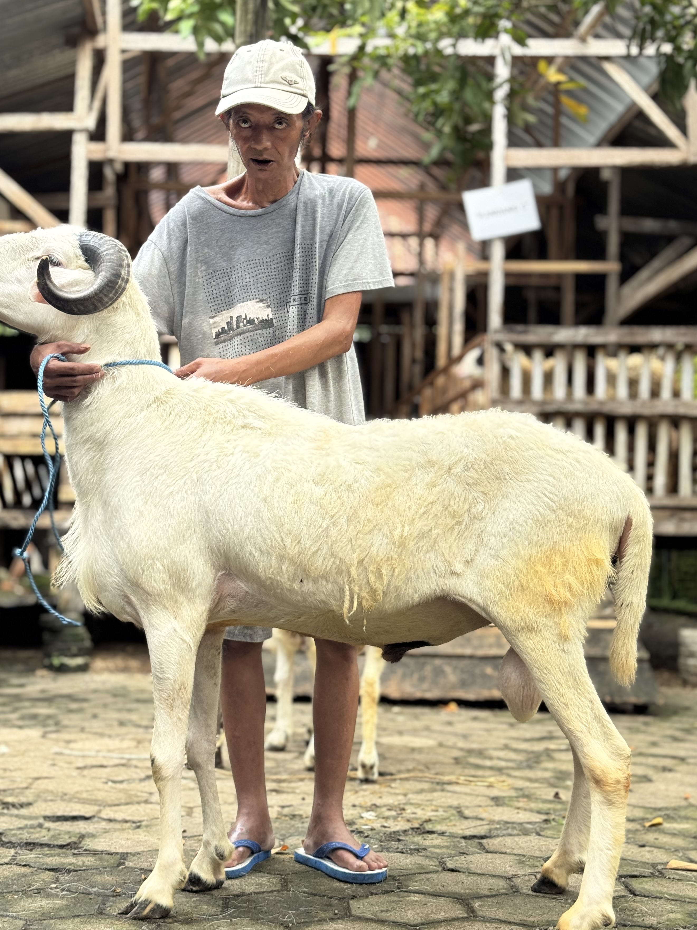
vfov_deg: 34.9
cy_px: 417
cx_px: 306
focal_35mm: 55
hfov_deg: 26.5
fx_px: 1477
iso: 50
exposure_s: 1/121
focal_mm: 6.76
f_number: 1.78
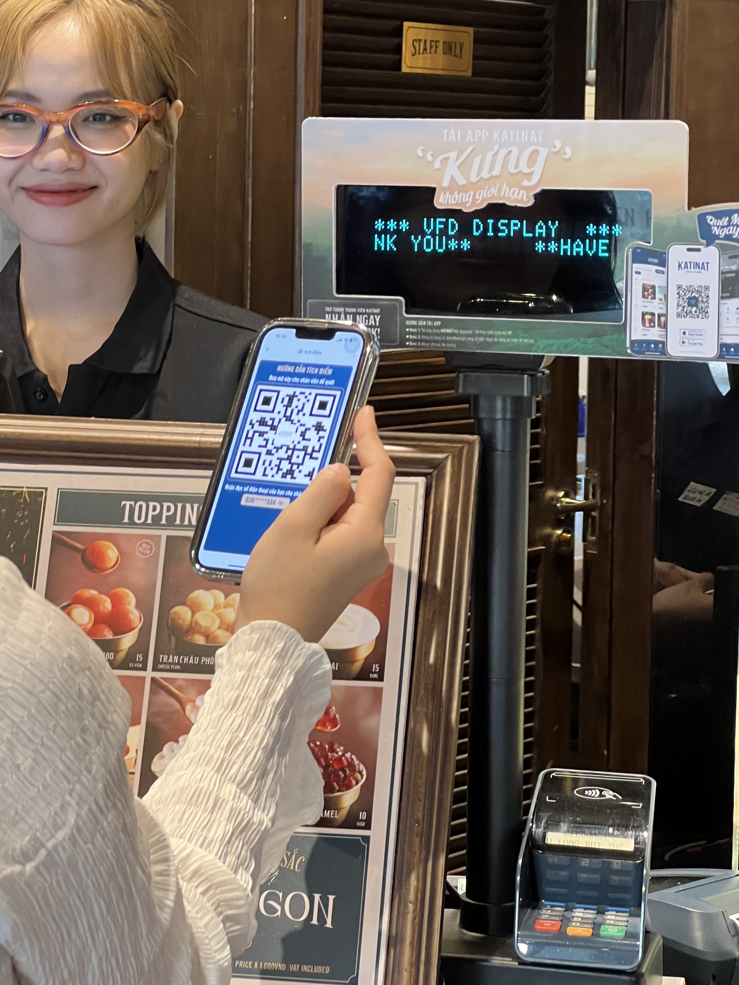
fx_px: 2847
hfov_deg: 14.8
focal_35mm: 100
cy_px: 430
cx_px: 266
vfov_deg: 19.6
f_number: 2.8
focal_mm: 9
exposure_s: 1/50
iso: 320
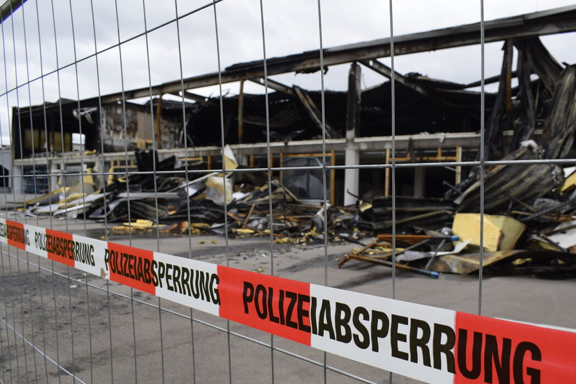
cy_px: 219
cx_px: 316
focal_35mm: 31
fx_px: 496
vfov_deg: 42.3
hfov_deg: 60.1
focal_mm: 18
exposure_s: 1/200
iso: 400
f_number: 7.1
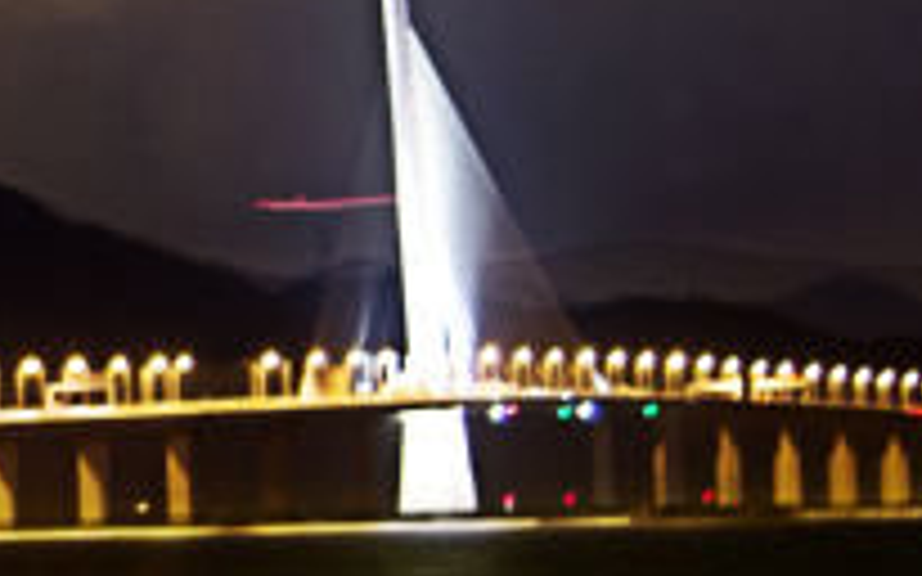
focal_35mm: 244
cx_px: -810
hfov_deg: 8.3
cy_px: 40
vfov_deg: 5.4
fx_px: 6129
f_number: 4
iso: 200
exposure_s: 2
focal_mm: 48
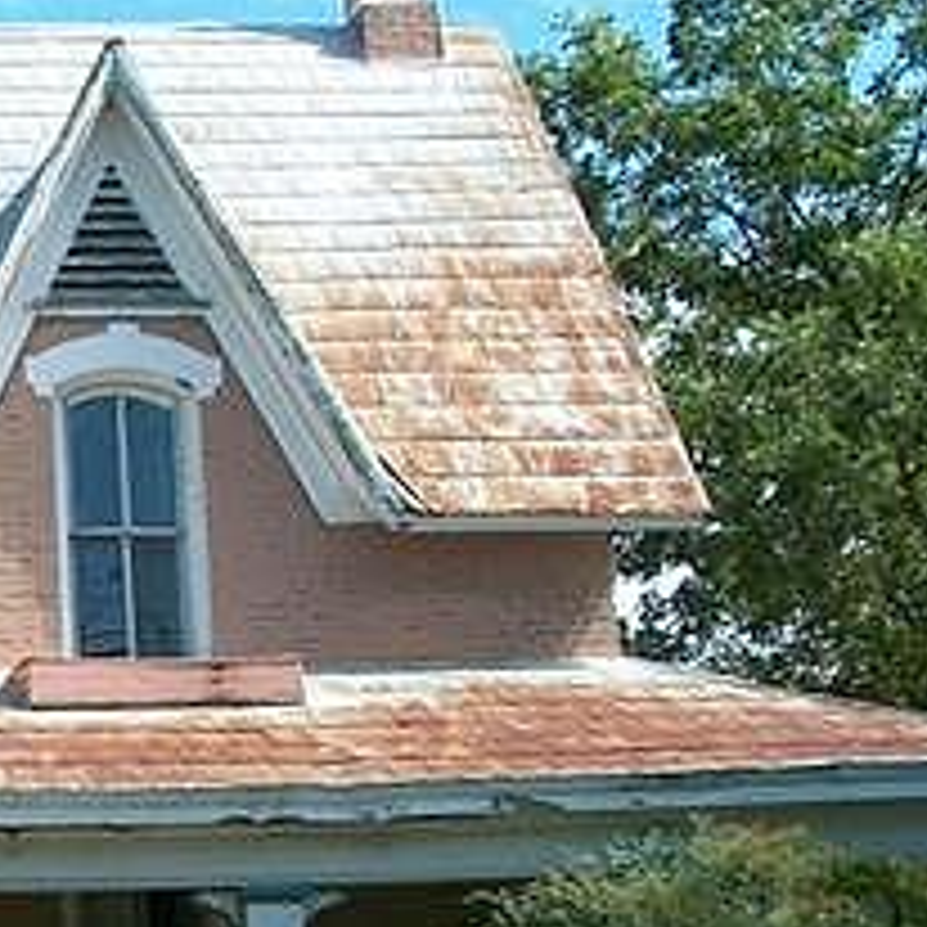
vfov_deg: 19.7
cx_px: -328
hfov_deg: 18.2
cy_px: 626
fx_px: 2666
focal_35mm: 88
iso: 80
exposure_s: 1/250
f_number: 5.5
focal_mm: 5.7
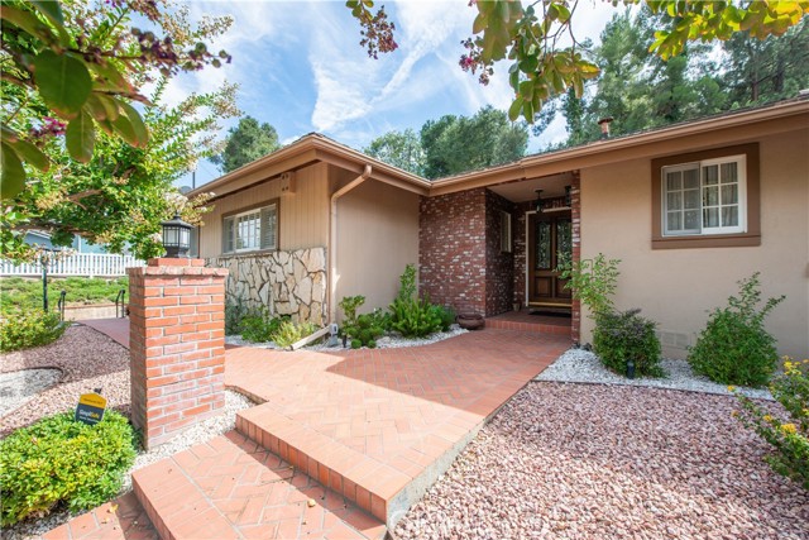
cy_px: 270
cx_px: 404
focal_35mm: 14
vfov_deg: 81.2
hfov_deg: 104.2
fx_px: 315
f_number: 7.1
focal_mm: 14
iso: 400
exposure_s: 1/640
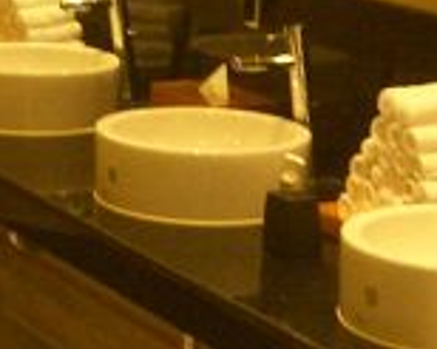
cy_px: 87
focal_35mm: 144
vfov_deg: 10.7
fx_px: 1861
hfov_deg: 13.4
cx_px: 145
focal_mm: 5.8
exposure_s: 1/20
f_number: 2.6
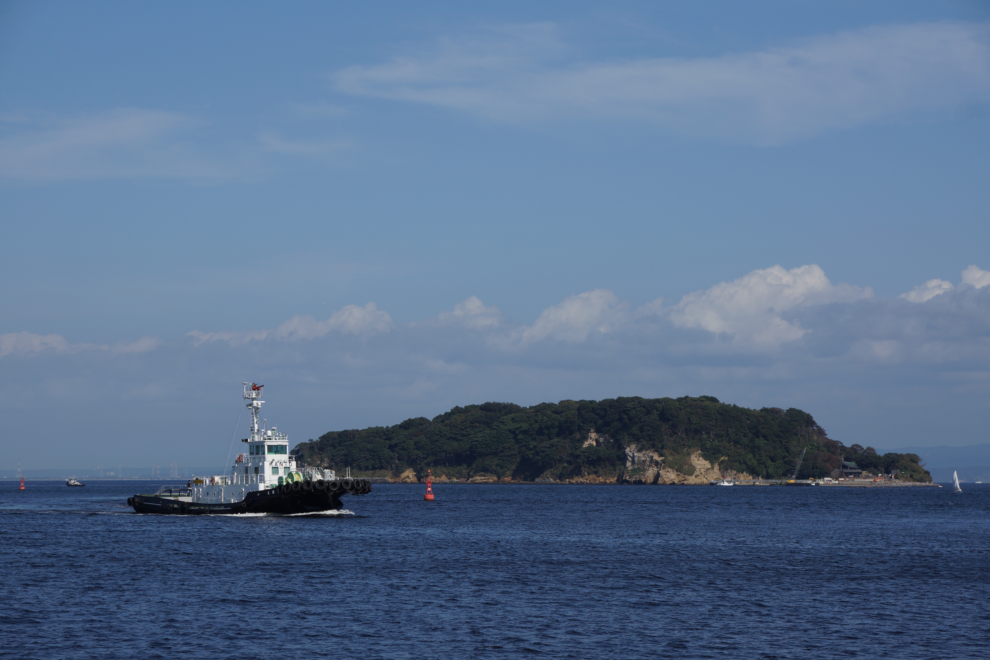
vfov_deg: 13.0
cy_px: 330
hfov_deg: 19.5
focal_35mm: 105
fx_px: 2887
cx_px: 495
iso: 100
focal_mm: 70
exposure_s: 1/640
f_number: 8
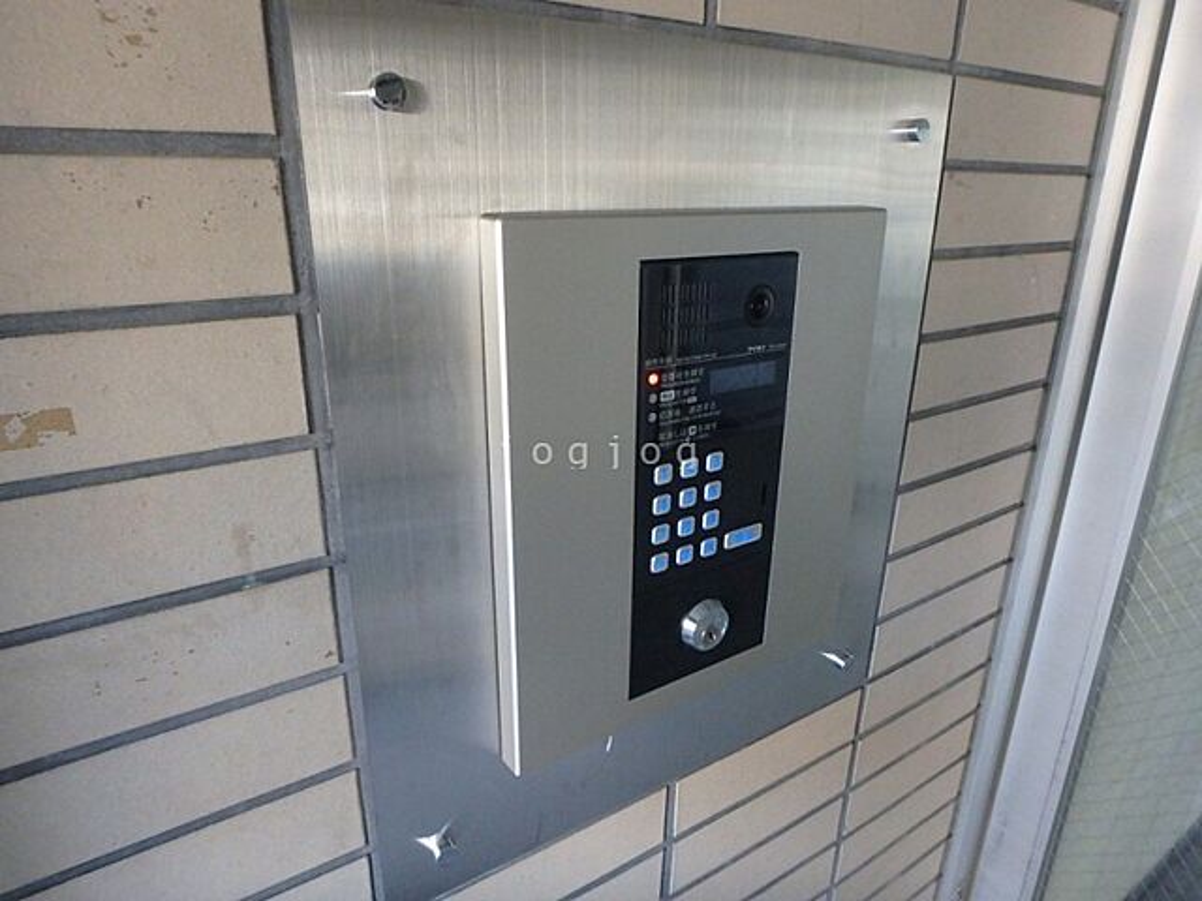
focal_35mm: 21
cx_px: 601
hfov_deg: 79.0
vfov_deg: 63.4
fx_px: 729
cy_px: 450
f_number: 3.5
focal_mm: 3.7
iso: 640
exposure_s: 1/30
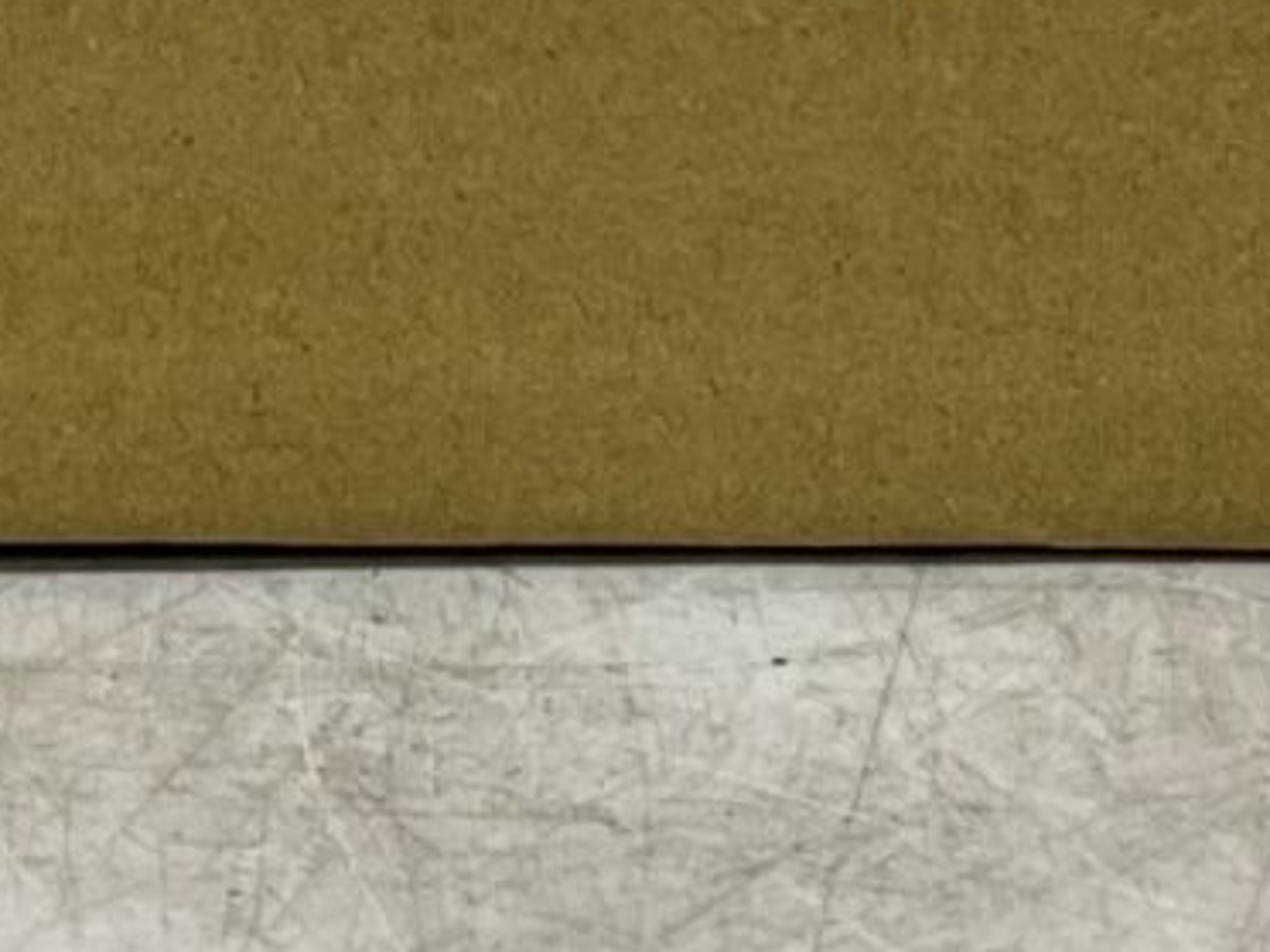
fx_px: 6567
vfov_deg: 7.8
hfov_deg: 11.0
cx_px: 140
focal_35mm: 179
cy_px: -1167
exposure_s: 1/120
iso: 40
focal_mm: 5.7
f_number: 1.5
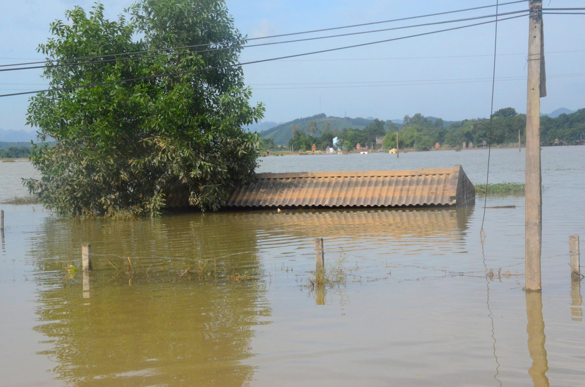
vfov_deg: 21.5
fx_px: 1022
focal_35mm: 63
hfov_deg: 32.0
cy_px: 194
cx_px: 292
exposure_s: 1/1250
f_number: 18
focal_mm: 42
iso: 3200
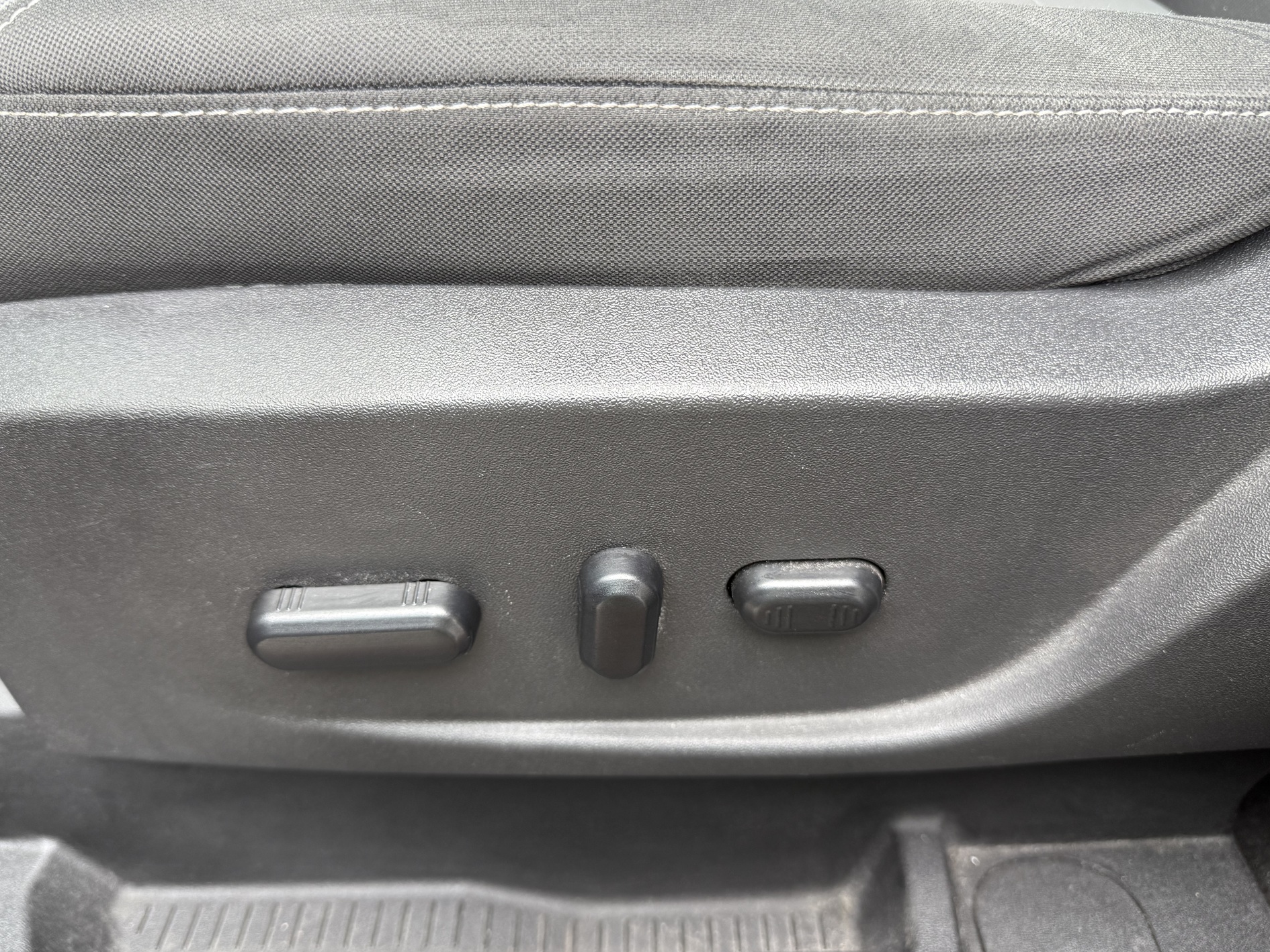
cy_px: 451
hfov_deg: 67.3
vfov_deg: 53.0
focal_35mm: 26
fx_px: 954
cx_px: 601
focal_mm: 6.76
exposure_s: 1/121
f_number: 1.78
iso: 160
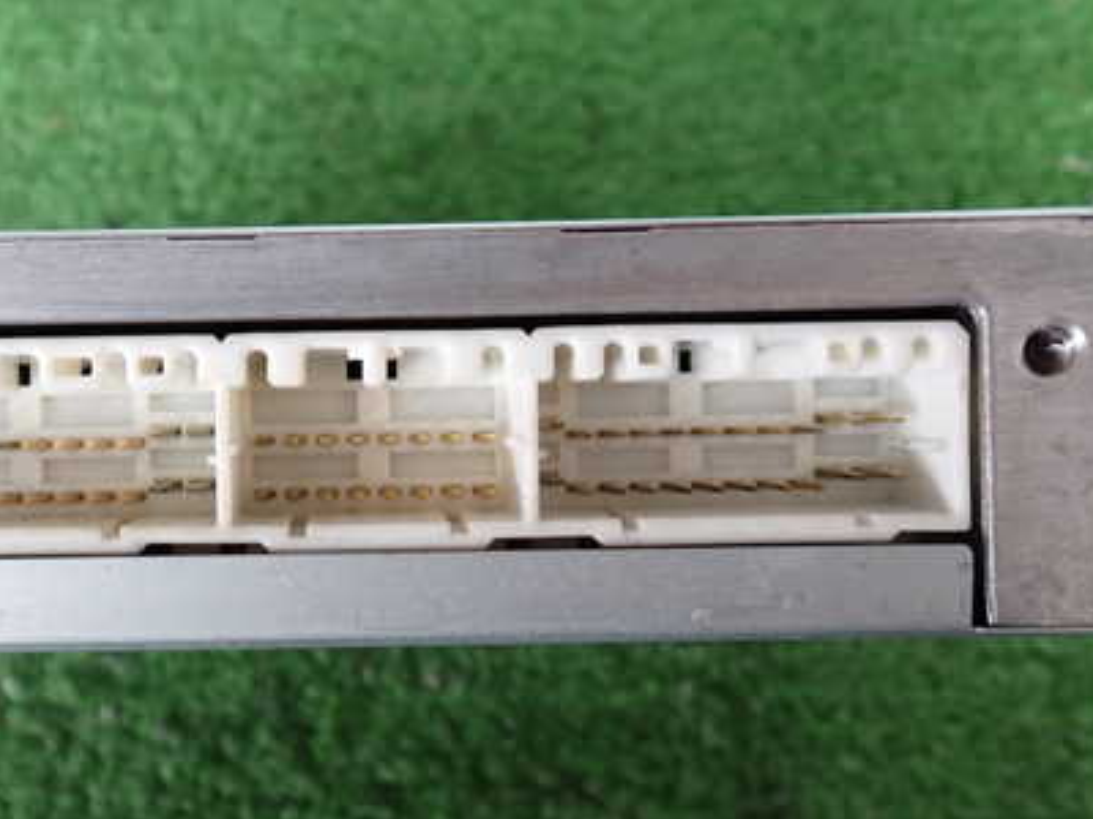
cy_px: 459
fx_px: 1421
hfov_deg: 41.3
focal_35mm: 45
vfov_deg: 32.1
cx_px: 331
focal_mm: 5.4
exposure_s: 1/40
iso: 200
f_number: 2.3
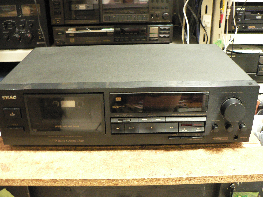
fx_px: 274
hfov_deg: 51.4
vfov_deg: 39.7
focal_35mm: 36
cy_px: 98
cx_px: 132
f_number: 2.8
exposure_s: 1/4
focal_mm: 6
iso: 400
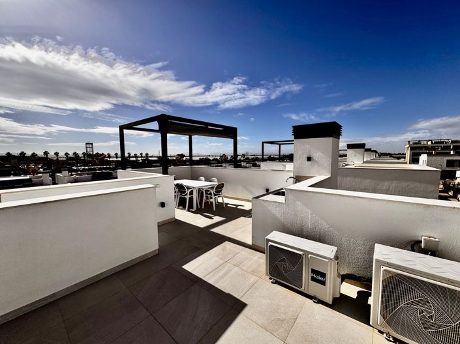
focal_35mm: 14
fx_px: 186
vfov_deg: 85.6
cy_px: 172
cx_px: 230
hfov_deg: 102.1
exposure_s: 1/3906
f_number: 2.2
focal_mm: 2.22
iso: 40
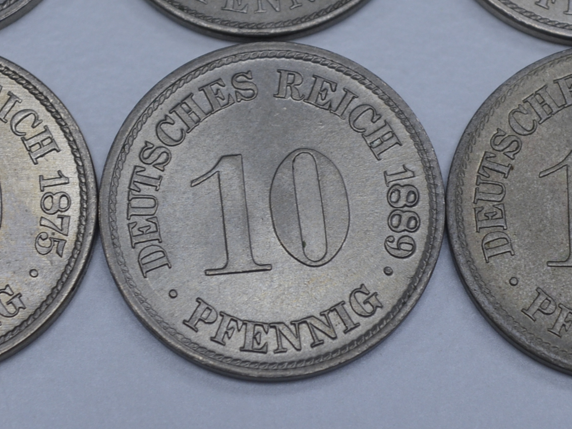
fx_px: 2842
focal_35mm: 172
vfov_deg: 8.6
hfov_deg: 11.5
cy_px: 69
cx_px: 275
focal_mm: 55
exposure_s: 1/60
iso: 360
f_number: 8
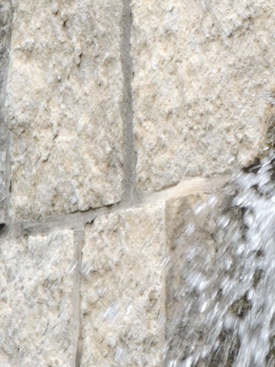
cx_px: 324
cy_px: 194
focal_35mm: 873
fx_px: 9260
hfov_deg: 1.7
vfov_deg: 2.3
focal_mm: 57.9
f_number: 4.8
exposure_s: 1/160
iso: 800
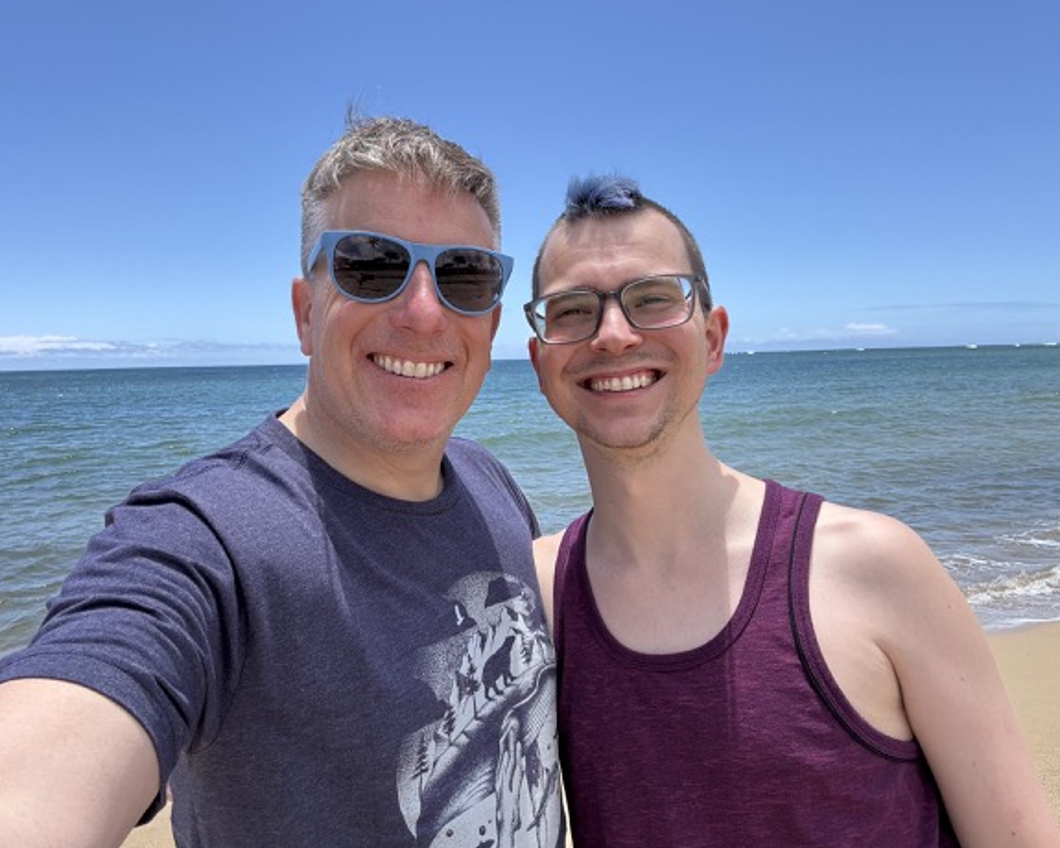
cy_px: 439
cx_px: 505
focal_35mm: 25
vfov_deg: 56.8
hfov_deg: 68.1
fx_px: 784
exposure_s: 1/844
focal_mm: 2.69
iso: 25
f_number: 1.9
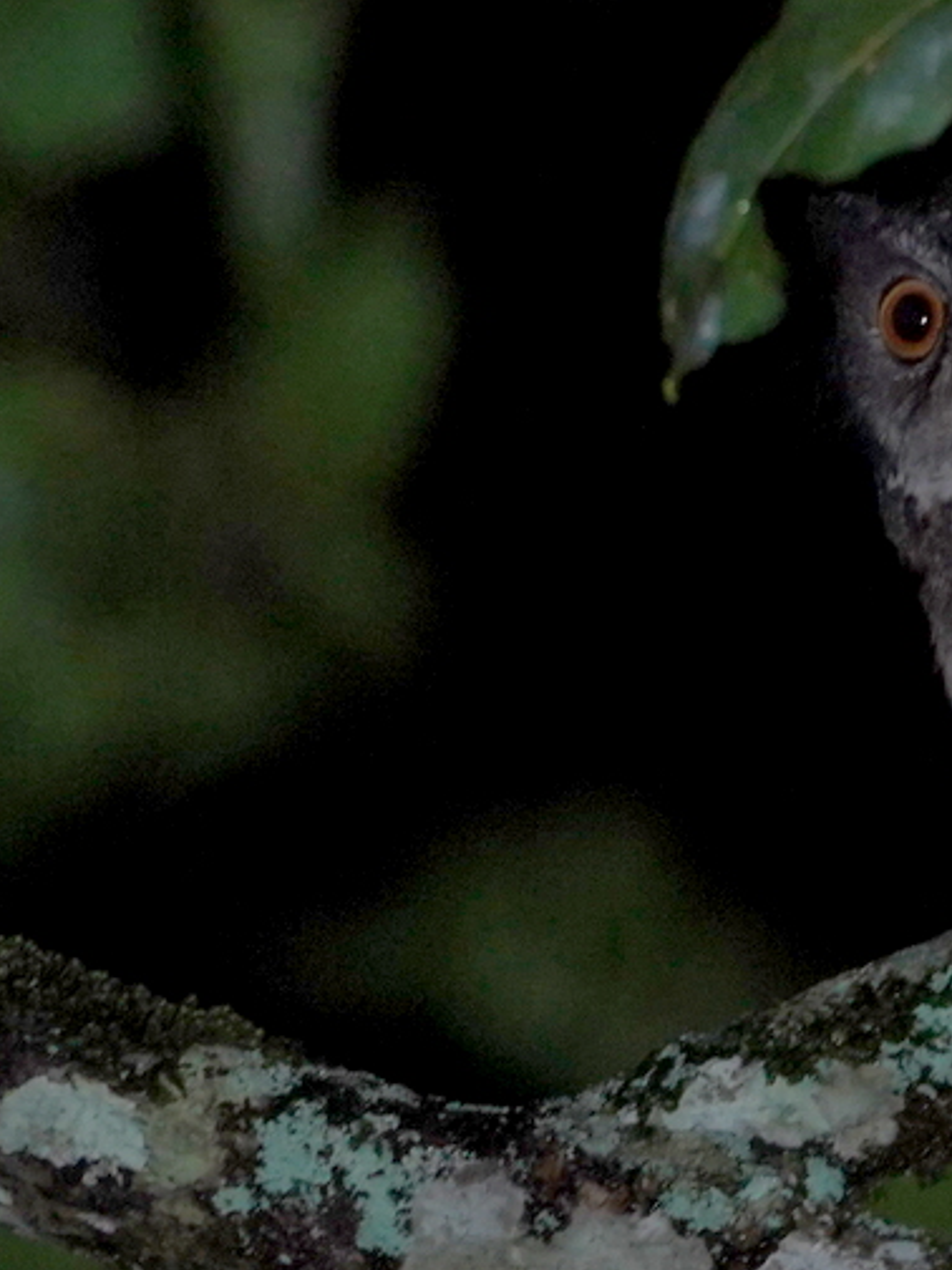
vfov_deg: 1.4
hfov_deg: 1.1
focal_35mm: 1412
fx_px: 51777
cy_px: 386
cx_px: 1152
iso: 1600
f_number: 6.3
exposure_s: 1/125
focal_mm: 463
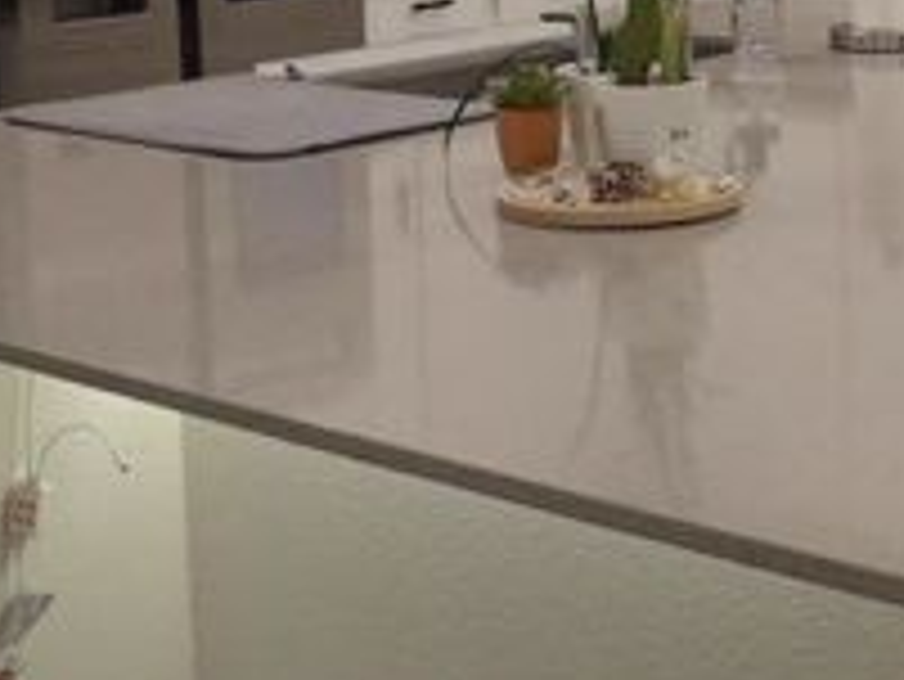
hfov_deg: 23.2
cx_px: 578
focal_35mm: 84
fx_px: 2195
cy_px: 54
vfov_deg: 17.3
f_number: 3.2
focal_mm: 4.3
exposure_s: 1/23
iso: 200
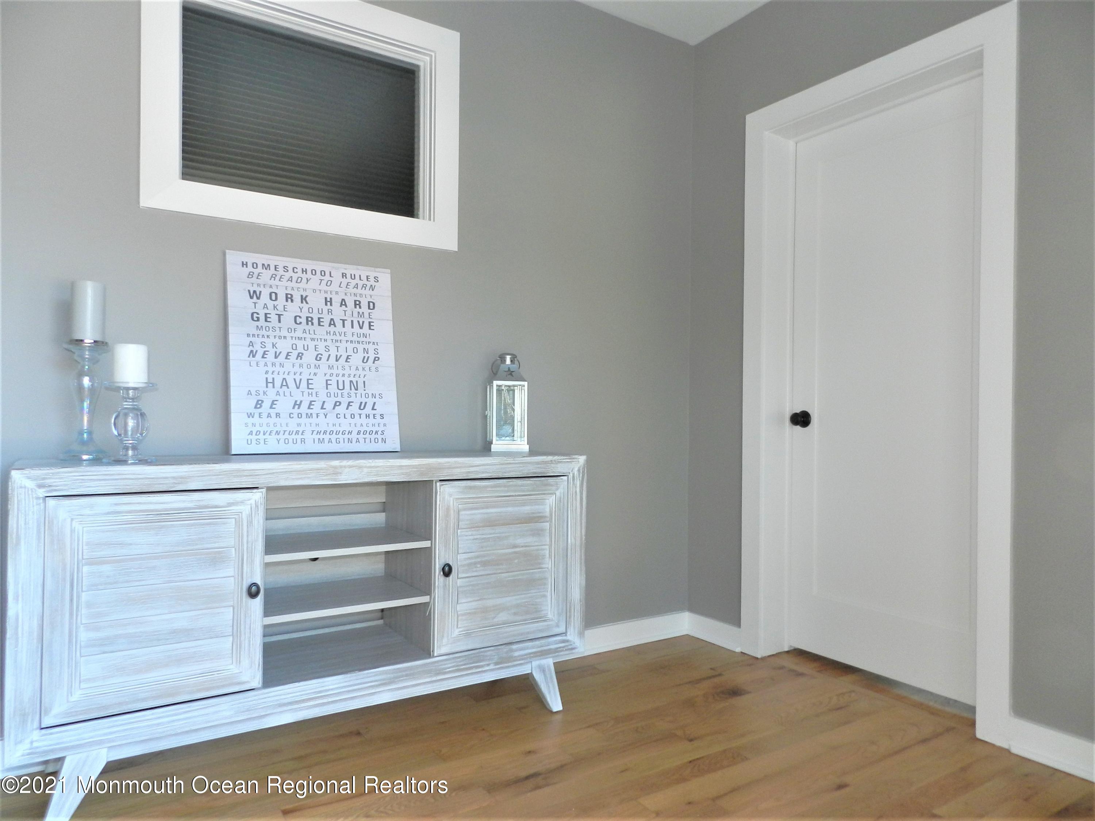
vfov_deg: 58.9
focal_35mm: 23
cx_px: 548
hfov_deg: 73.9
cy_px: 410
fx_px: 728
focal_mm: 4
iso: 200
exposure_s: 1/30
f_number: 3.4
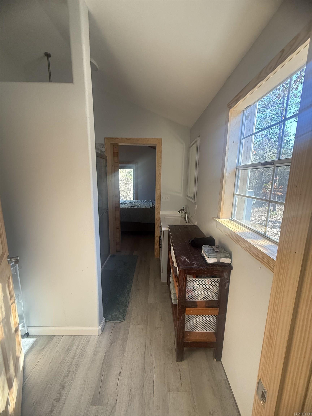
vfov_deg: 102.1
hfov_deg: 85.7
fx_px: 168
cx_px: 156
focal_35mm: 14
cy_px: 208
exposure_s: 1/120
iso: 320
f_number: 2.2
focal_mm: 2.22
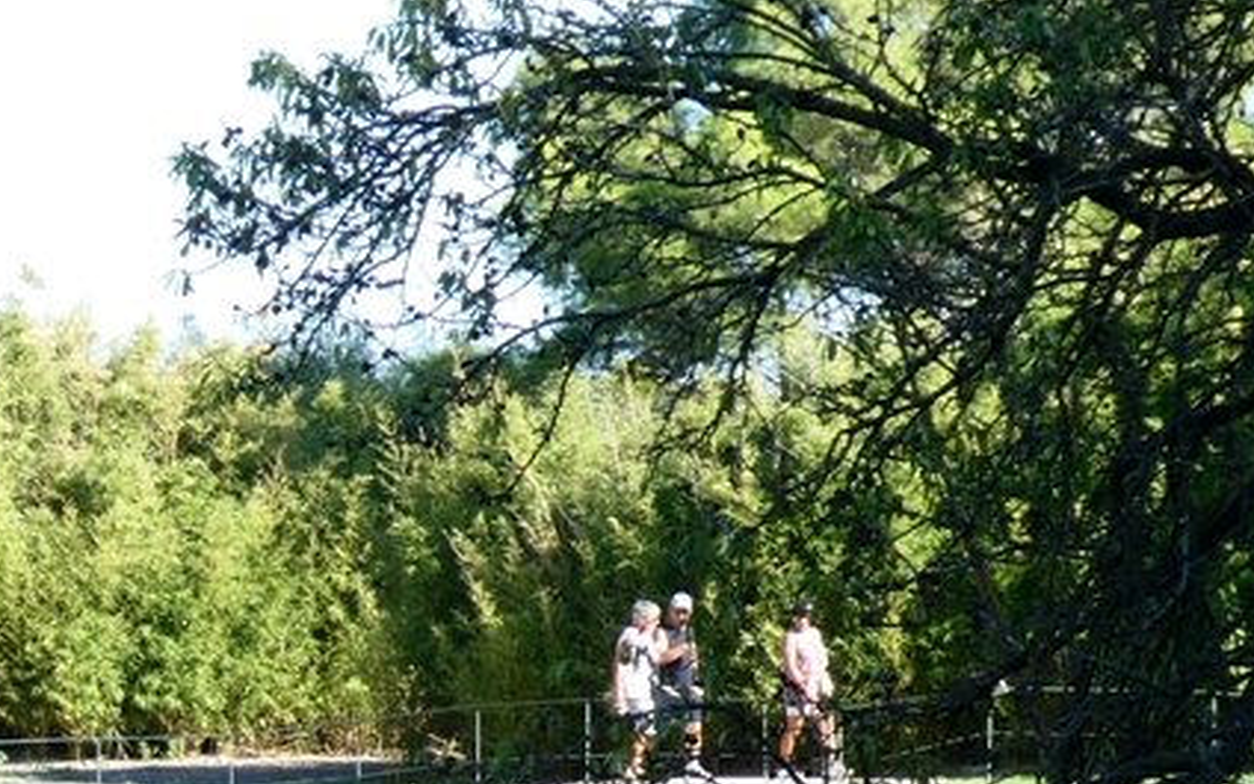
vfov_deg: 5.4
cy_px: 1358
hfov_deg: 8.6
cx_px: -444
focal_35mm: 240
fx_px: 8202
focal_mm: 13.2
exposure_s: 1/125
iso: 80
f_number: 4.6
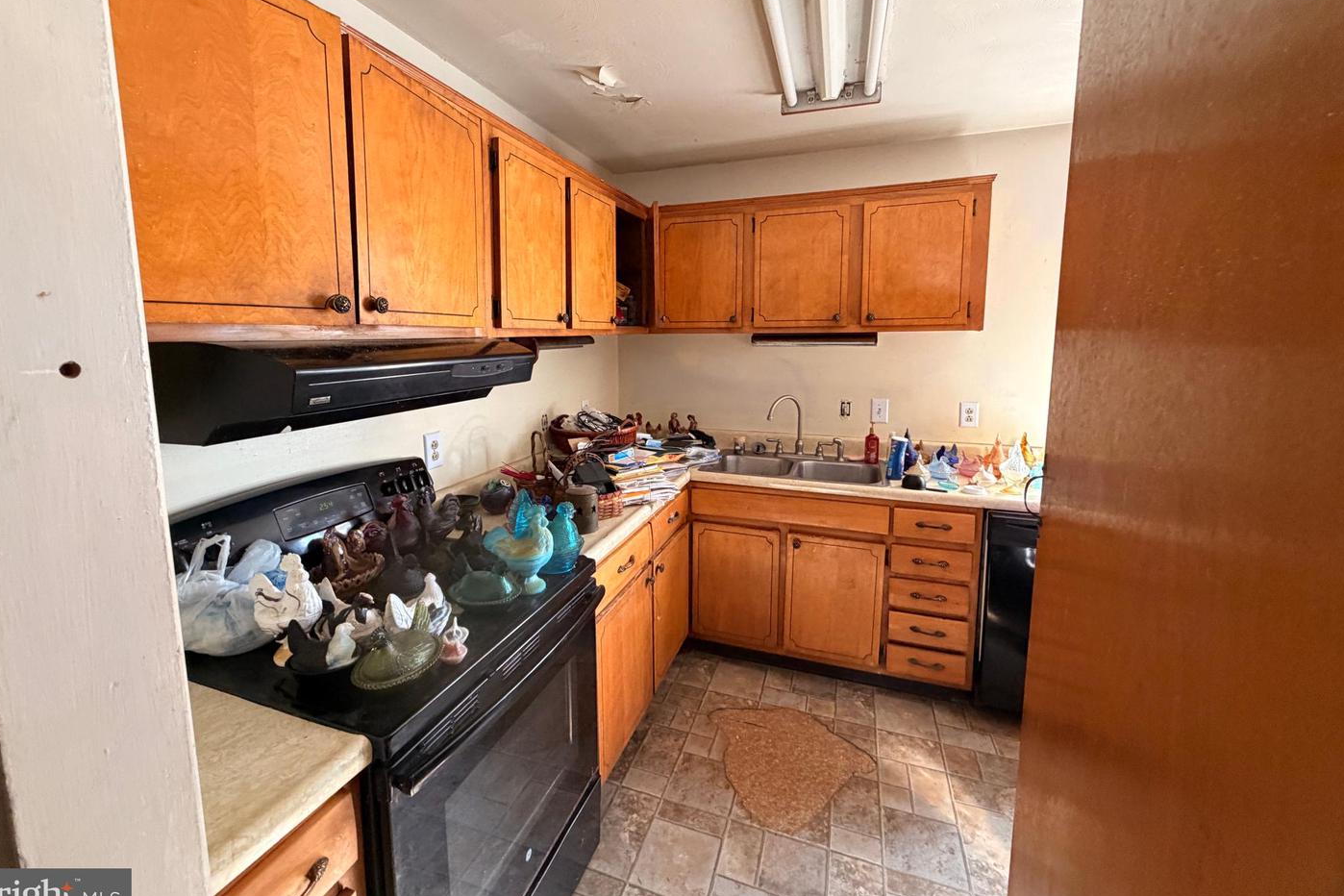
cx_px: 655
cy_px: 405
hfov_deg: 100.4
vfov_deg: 77.1
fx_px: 560
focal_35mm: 15
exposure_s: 1/60
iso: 400
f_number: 2.2
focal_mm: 2.22
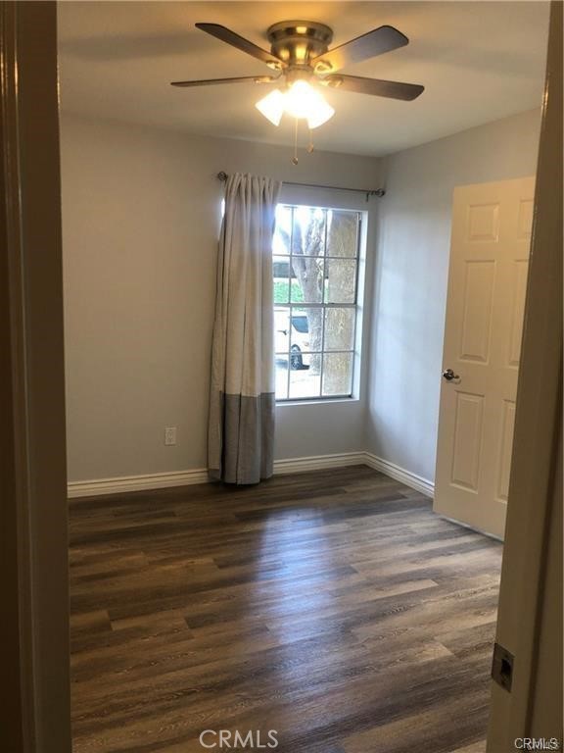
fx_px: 608
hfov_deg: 49.7
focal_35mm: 28
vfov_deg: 63.4
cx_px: 282
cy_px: 376
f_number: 1.8
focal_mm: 4
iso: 25
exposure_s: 1/30
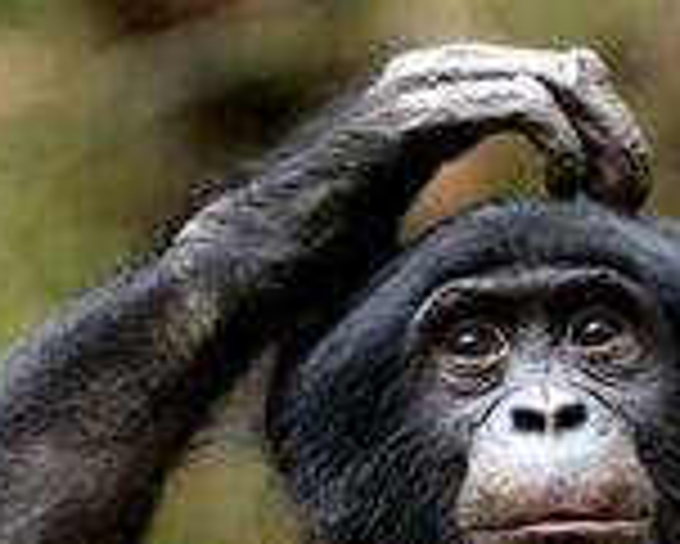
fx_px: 26281
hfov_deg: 1.5
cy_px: 402
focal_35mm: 1305
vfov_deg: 1.2
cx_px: 540
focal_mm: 200
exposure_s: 1/320
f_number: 2.8
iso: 1100
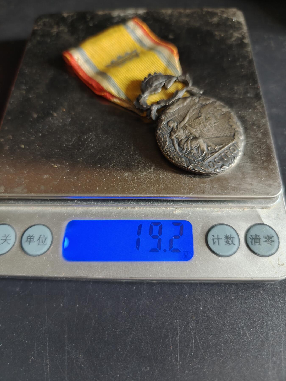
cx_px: 143
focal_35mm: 23
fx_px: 253
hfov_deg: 58.9
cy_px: 190
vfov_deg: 73.9
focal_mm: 6.06
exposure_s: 1/100
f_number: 1.6
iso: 640
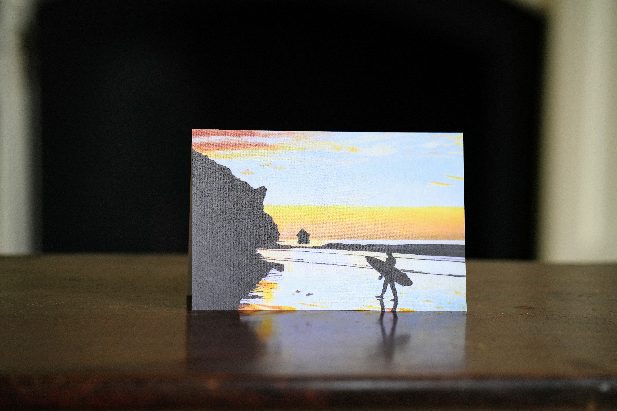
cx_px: 308
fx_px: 1457
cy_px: 206
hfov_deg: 23.9
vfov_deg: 16.1
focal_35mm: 85
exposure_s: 1/400
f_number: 3.5
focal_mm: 85
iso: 800
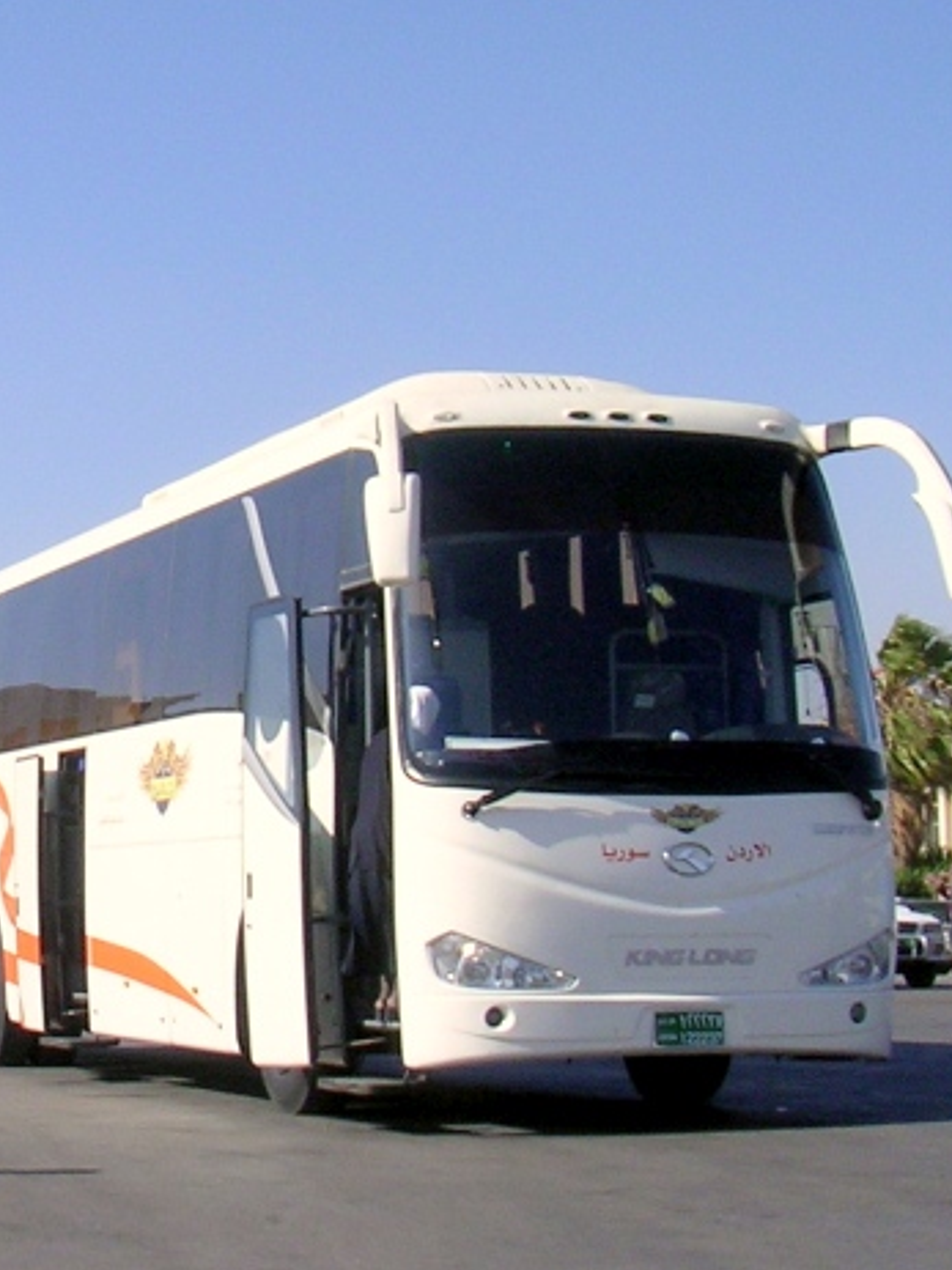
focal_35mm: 84
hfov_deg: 16.9
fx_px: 3082
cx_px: -154
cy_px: 326
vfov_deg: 23.1
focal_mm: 5.8
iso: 100
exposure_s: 1/357
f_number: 5.6
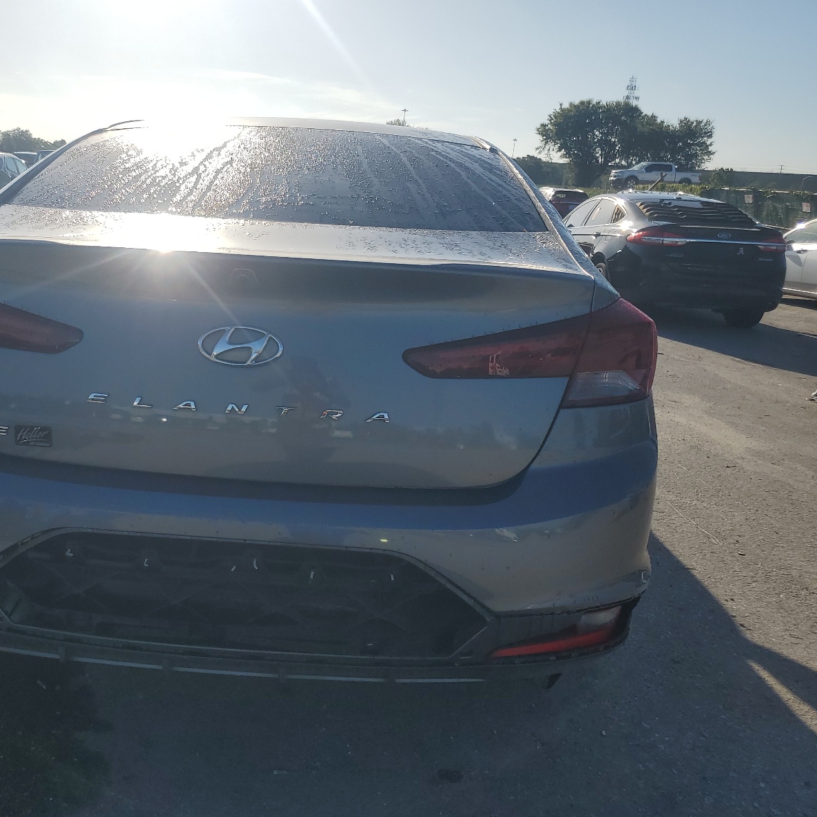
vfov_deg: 52.5
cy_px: 413
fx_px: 828
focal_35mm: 31
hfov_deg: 51.5
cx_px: 271
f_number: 1.5
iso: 50
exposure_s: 1/10000
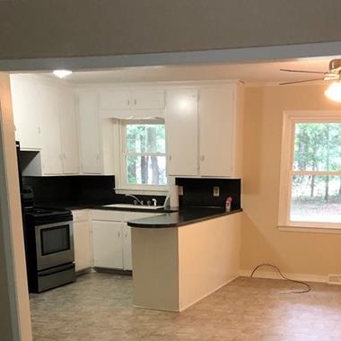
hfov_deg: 33.8
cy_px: 330
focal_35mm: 50
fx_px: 557
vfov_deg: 31.8
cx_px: 223
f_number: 1.8
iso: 80
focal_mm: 4
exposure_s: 1/15
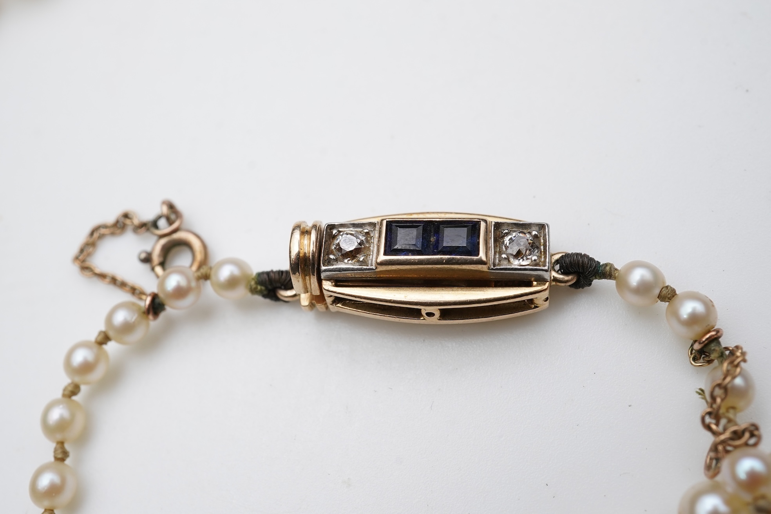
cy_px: 257
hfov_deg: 43.6
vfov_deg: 29.9
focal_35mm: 45
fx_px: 964
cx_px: 386
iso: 400
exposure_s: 1/125
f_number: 18
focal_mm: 30
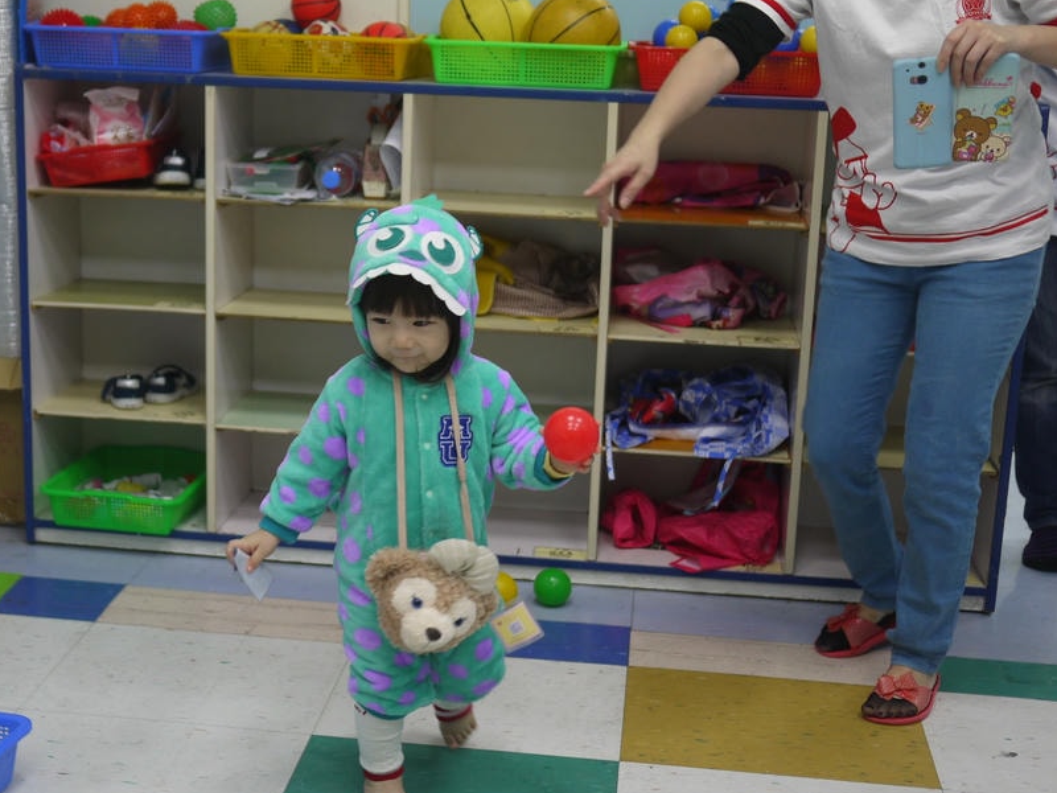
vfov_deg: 24.4
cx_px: 396
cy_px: 435
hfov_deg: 32.0
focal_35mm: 60
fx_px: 1832
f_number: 1.7
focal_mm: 20
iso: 160
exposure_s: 1/100
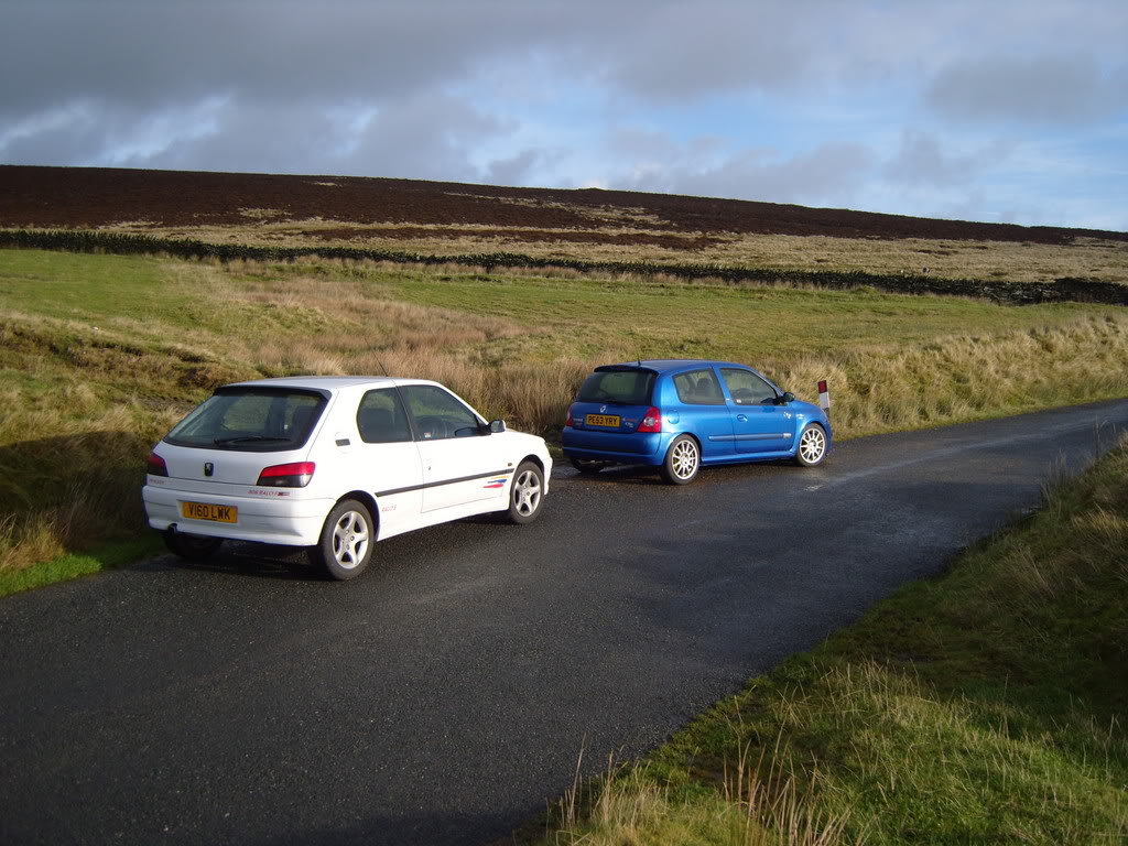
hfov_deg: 52.6
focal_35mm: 35
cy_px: 423
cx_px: 564
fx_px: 1141
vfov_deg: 40.7
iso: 80
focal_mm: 7.4
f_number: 7.1
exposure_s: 1/180
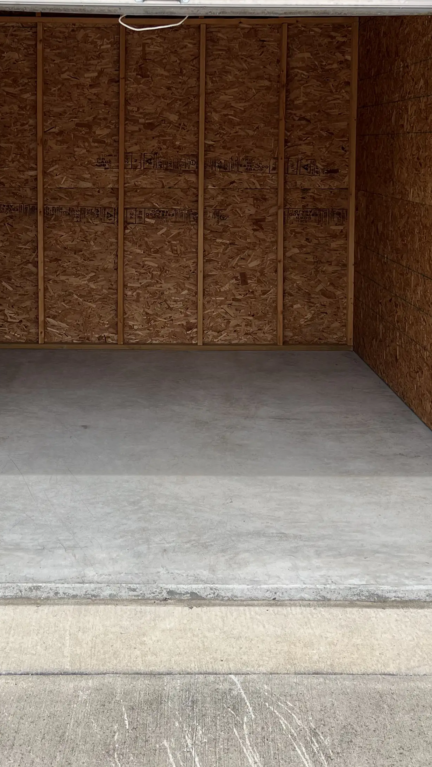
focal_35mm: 52
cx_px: 149
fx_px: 1059
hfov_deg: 23.0
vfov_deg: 39.0
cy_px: 204
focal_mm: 5.7
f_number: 1.5
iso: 50
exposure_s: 1/1209
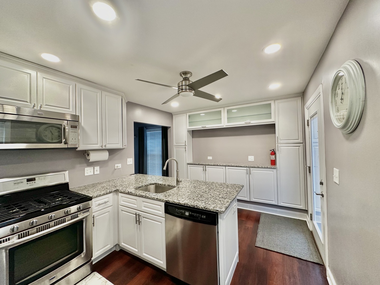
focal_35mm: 14
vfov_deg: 85.7
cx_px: 190
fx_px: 154
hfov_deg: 102.1
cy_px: 142
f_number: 2.2
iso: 250
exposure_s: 1/120
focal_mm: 2.22
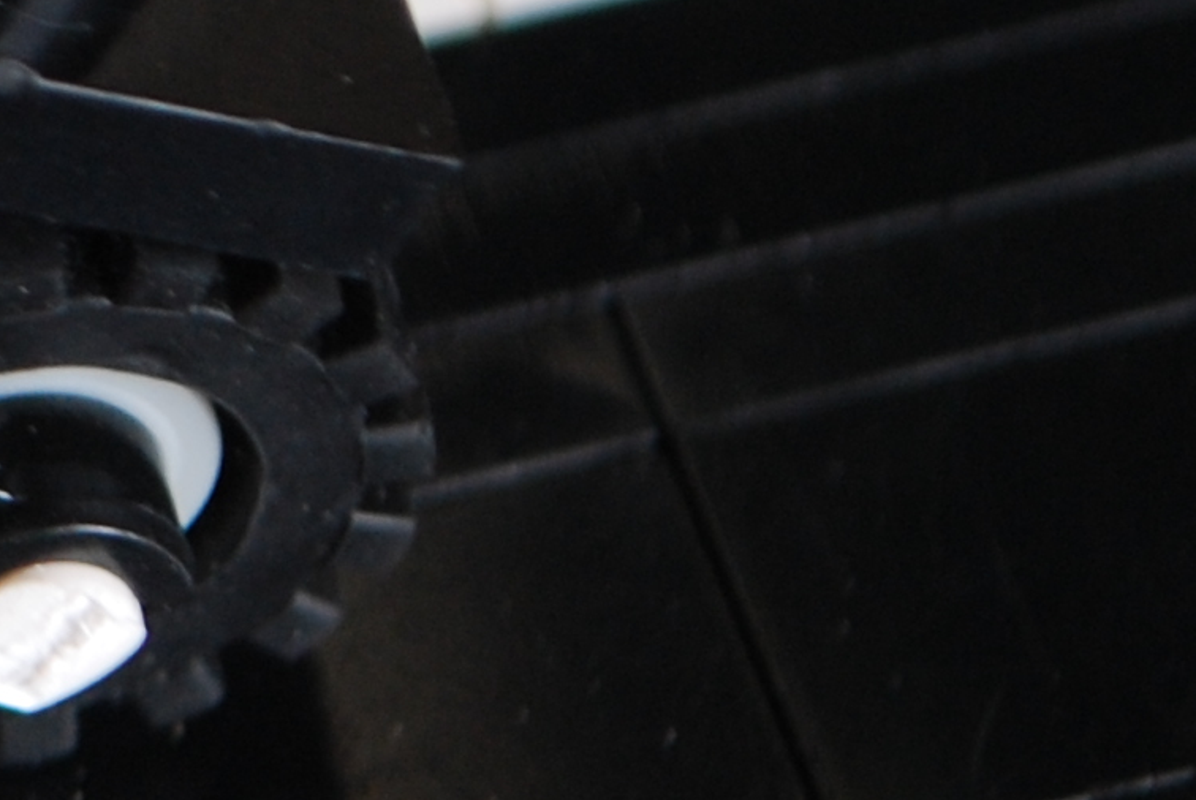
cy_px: 479
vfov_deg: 3.3
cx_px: -1237
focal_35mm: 423
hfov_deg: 4.8
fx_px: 14054
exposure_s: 1/60
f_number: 5.6
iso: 320
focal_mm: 55
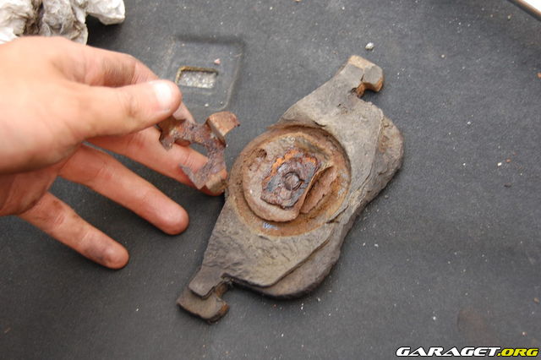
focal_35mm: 57
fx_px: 856
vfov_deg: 23.8
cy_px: 180
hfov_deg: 35.1
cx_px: 270
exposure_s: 1/50
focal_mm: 38
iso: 400
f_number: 5
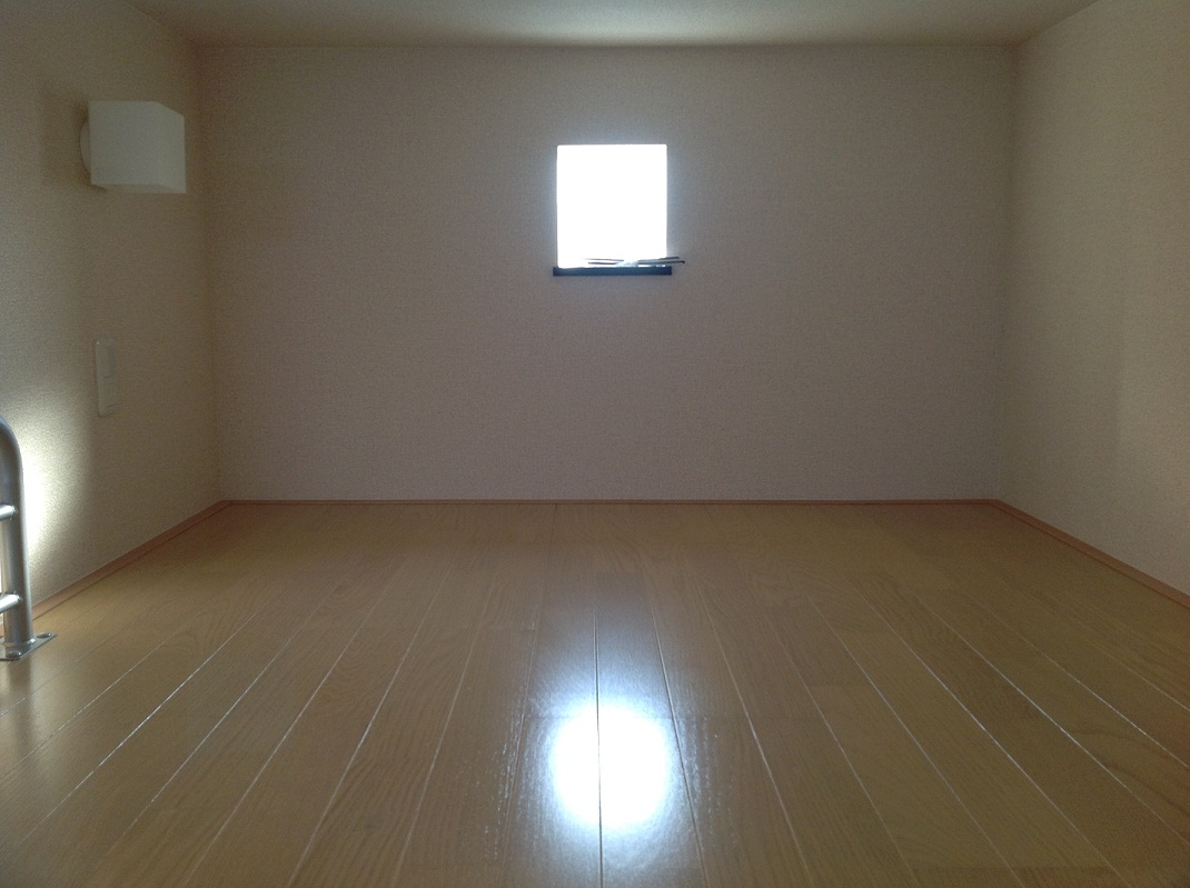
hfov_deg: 52.7
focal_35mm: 35
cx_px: 595
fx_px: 1201
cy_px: 444
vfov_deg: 40.6
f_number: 2.4
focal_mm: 4.28
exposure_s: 1/40
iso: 64
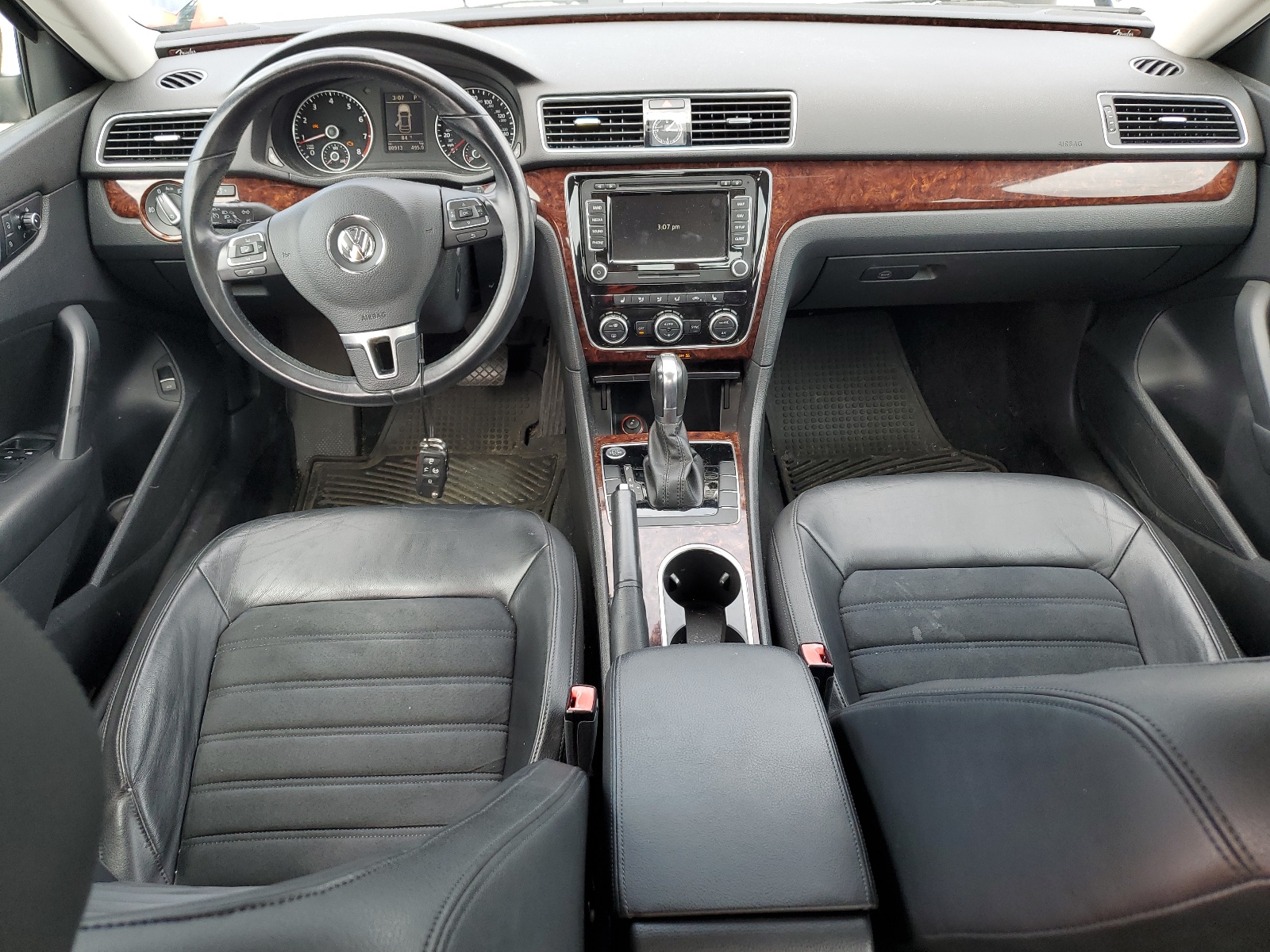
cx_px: 635
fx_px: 954
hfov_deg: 67.3
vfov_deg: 53.1
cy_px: 476
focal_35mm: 26
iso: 50
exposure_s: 1/147
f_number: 1.5
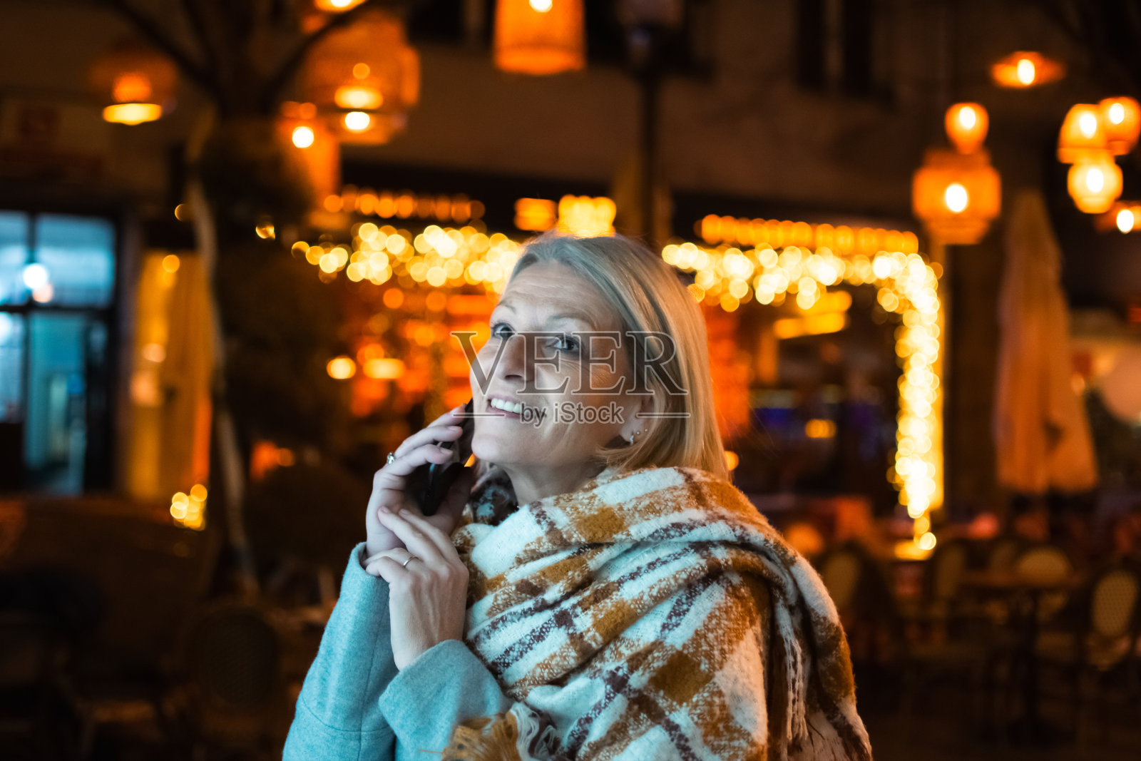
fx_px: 1664
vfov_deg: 25.8
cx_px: 570
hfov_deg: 37.8
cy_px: 380
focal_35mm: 52
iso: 1600
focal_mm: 35
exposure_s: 1/160
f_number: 1.8
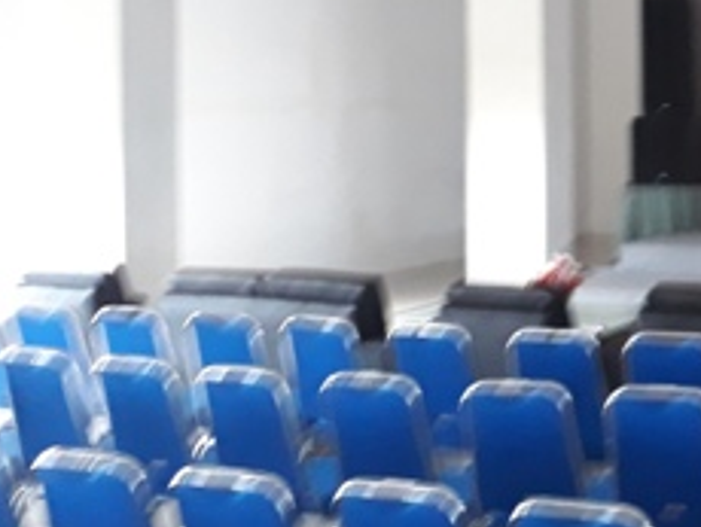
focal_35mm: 75
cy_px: 73
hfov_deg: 23.4
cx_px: 878
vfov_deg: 19.4
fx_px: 1520
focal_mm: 3.6
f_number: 1.9
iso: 250
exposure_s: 1/17
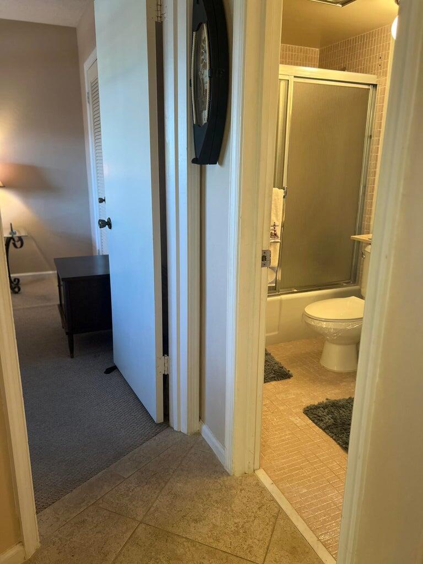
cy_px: 282
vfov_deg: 67.3
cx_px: 212
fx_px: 424
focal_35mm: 26
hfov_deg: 53.1
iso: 125
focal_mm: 5.7
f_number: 1.5
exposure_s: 1/60
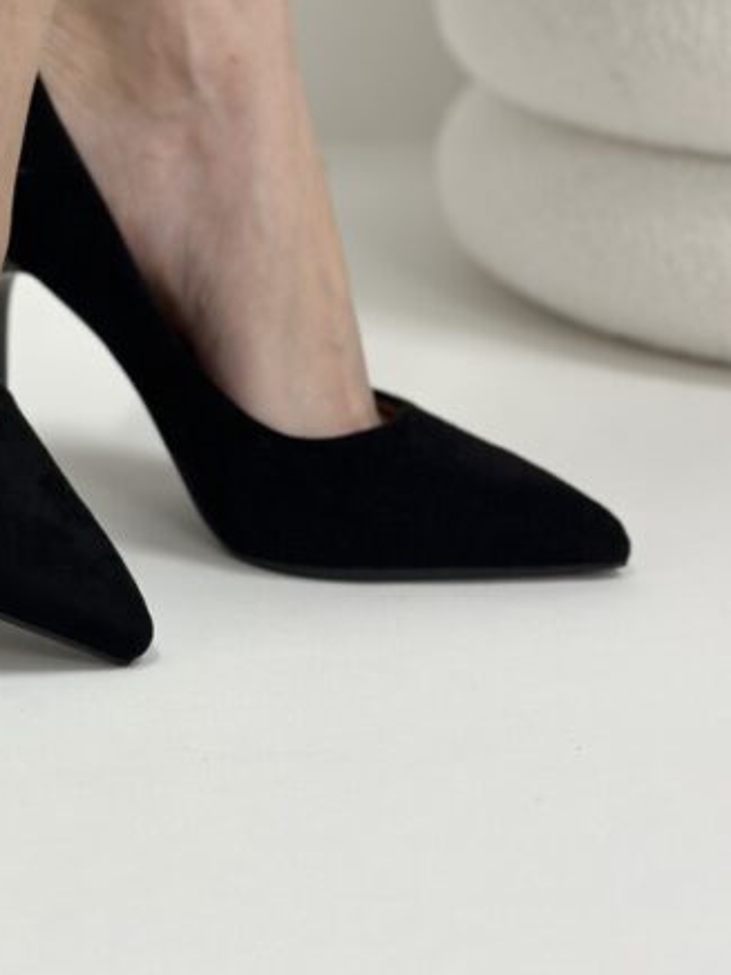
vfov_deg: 21.7
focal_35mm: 88
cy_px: 83
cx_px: 136
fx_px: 2478
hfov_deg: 16.6
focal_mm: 6.86
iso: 125
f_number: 1.78
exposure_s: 1/79
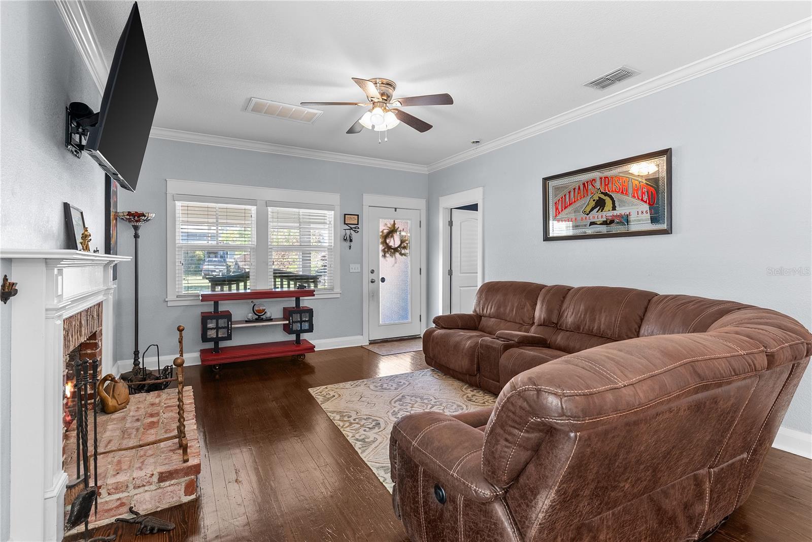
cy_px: 271
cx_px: 406
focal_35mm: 17
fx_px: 384
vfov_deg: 70.5
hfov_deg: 93.3
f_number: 8
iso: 400
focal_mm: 17
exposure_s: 1/2.5
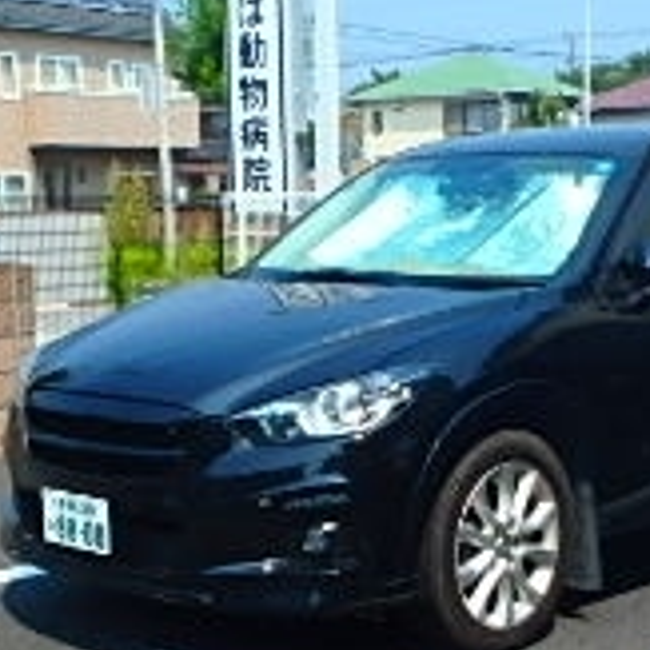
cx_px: 291
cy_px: 502
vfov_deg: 23.4
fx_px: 1551
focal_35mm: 73
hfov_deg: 23.7
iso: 125
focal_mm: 3.7
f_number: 6
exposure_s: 1/320
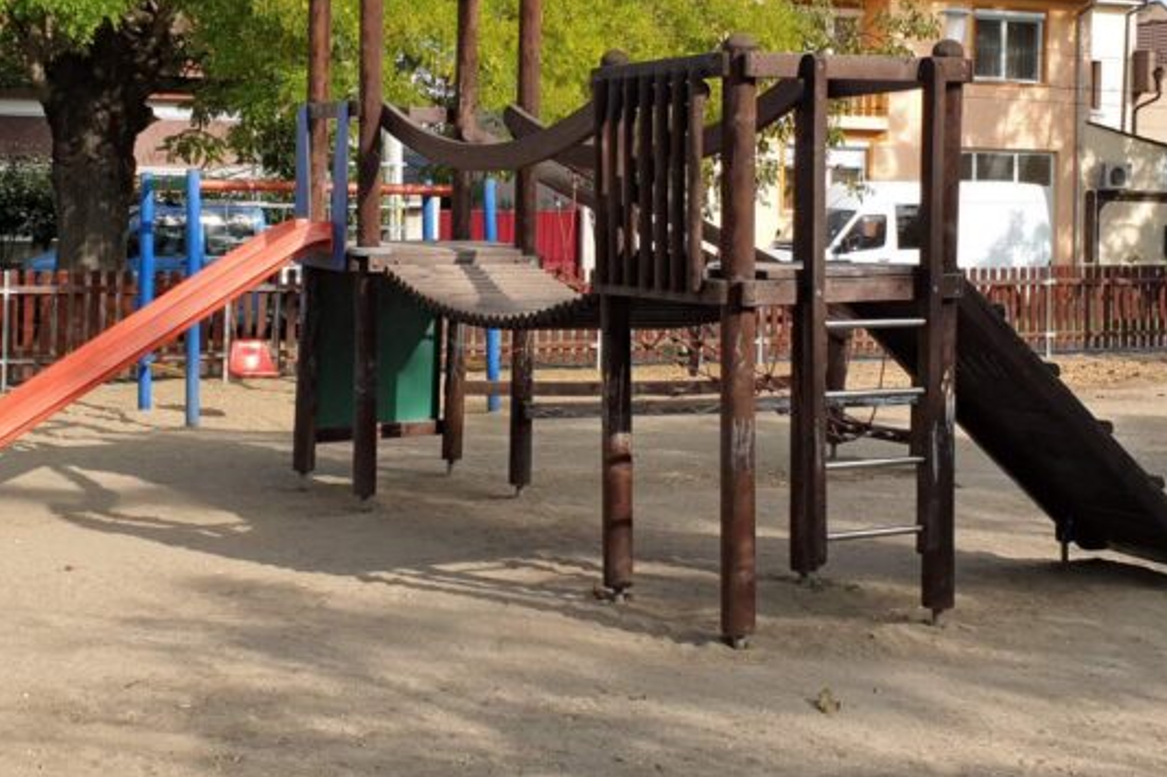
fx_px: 1264
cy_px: 258
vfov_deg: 33.9
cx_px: 558
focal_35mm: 39
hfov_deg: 49.6
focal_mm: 4.3
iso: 50
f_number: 2.4
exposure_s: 1/887
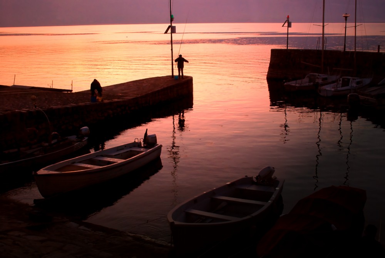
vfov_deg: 32.0
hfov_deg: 46.4
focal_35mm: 42
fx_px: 450
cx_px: 192
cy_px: 129
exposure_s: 1/125
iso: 800
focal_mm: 28
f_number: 9
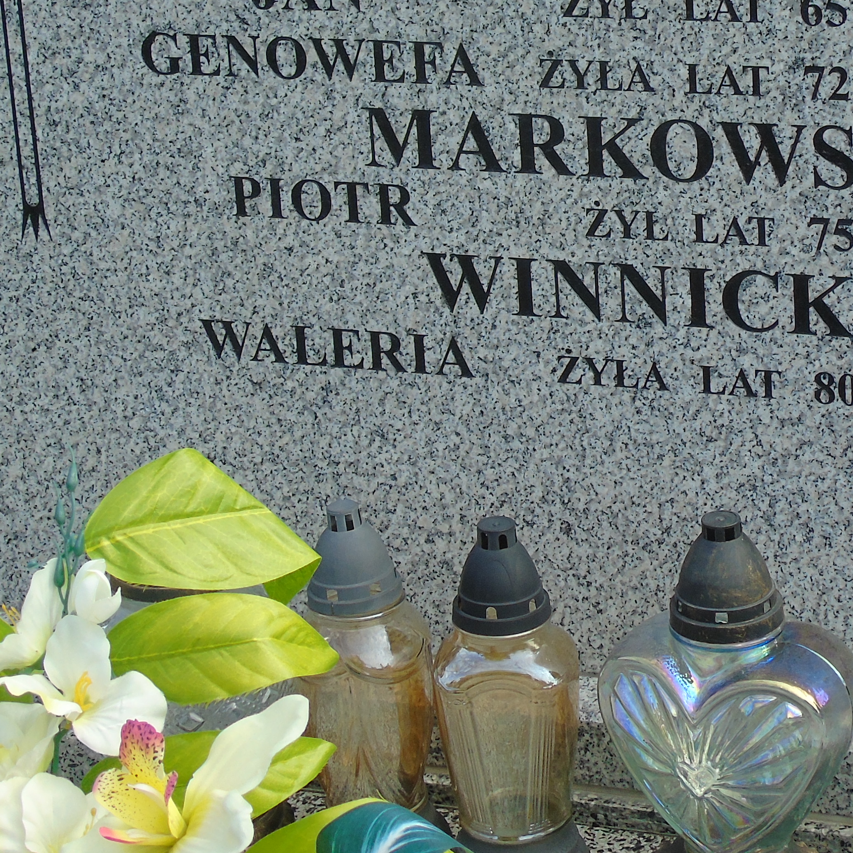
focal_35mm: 101
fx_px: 2816
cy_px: 249
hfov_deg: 17.2
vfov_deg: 17.2
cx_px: 540
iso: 80
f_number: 4.1
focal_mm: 8.2
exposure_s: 1/250
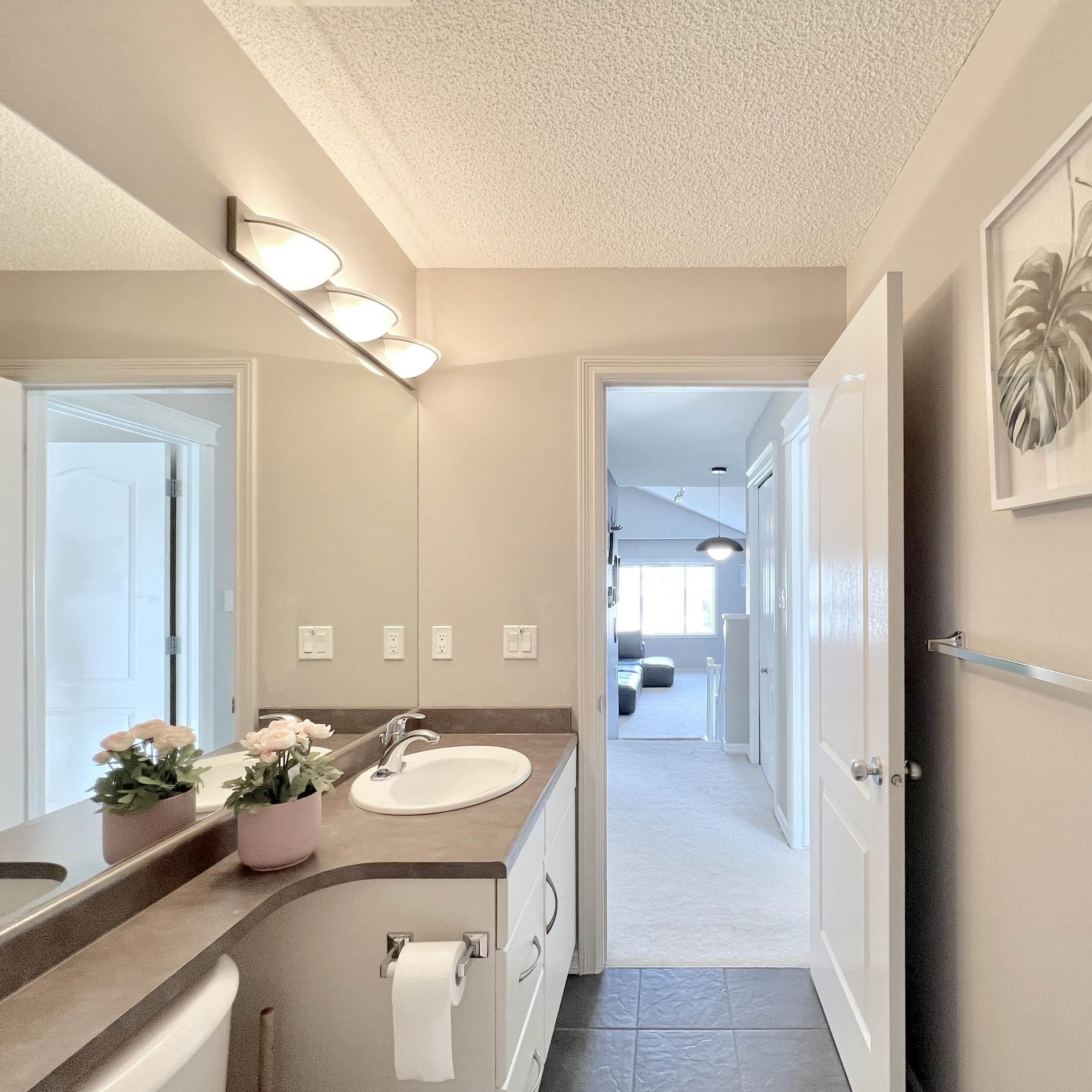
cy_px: 559
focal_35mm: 16
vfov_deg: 87.4
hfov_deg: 86.0
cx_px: 670
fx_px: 571
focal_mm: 1.57
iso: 125
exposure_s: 1/120
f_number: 1.8
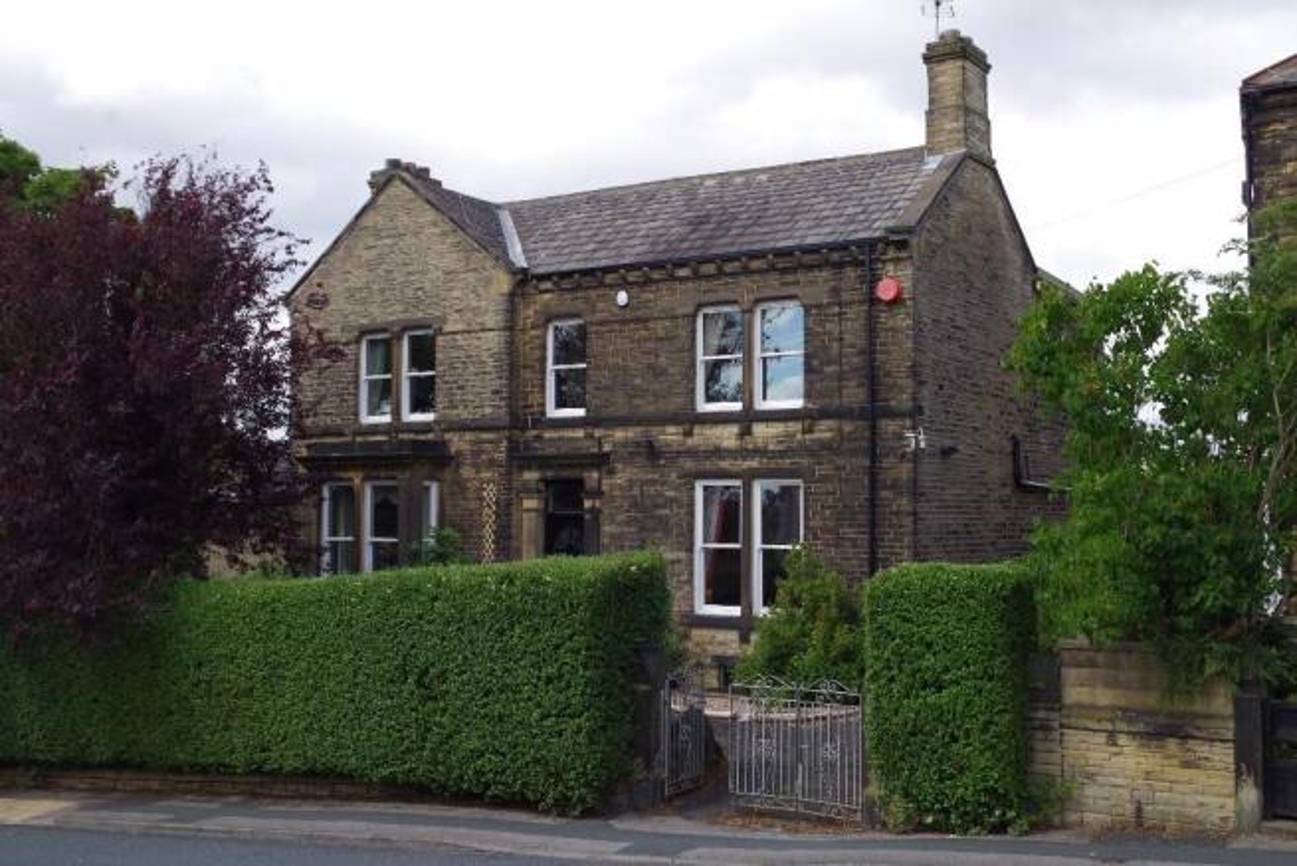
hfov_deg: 49.5
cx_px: 648
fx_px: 1405
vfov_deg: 34.2
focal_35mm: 39
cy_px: 433
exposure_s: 1/125
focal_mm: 26.25
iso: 100
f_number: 6.3
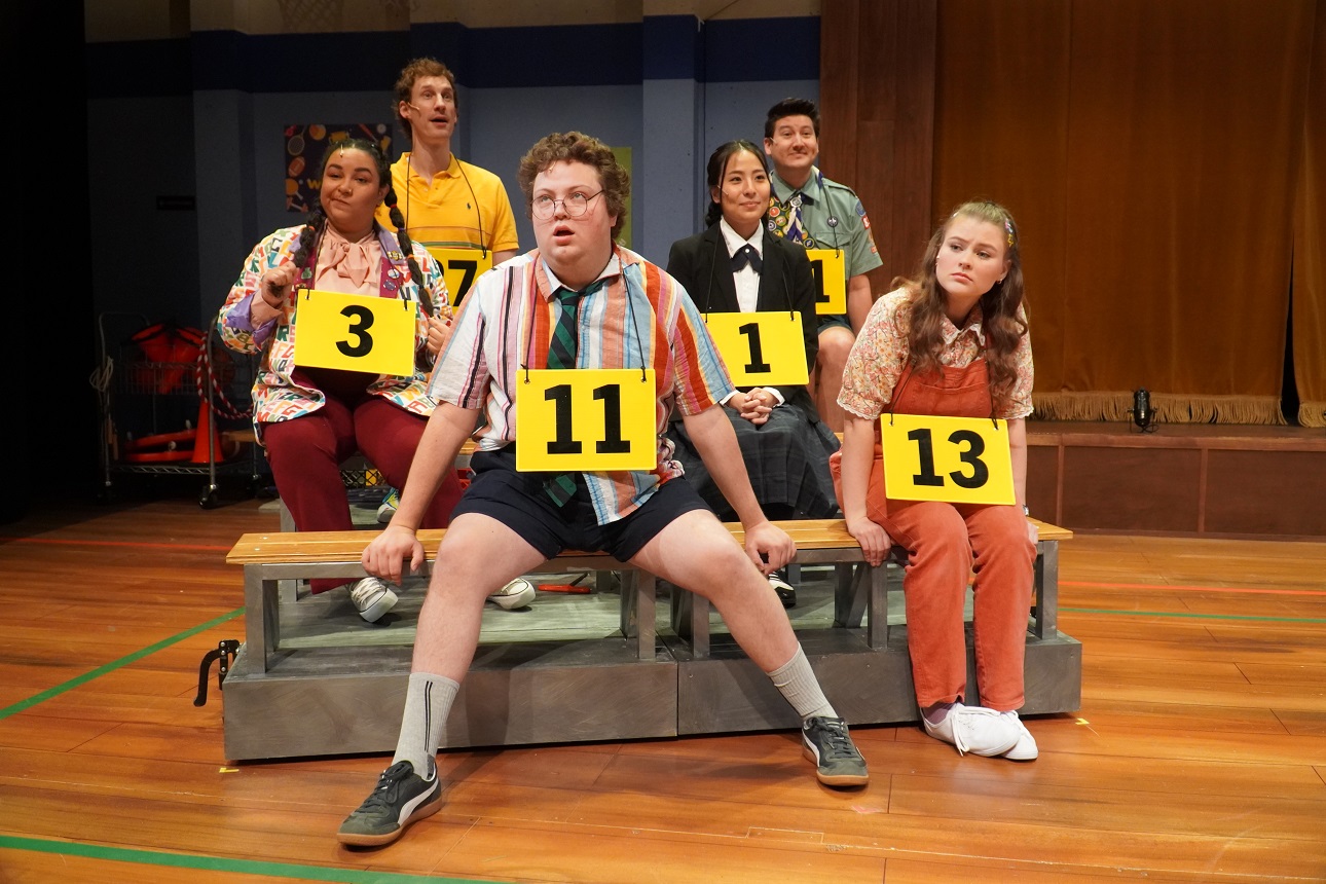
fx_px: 1215
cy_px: 442
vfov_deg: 40.0
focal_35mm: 33
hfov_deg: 57.2
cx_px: 663
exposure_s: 1/160
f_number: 4
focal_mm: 22
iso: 2500
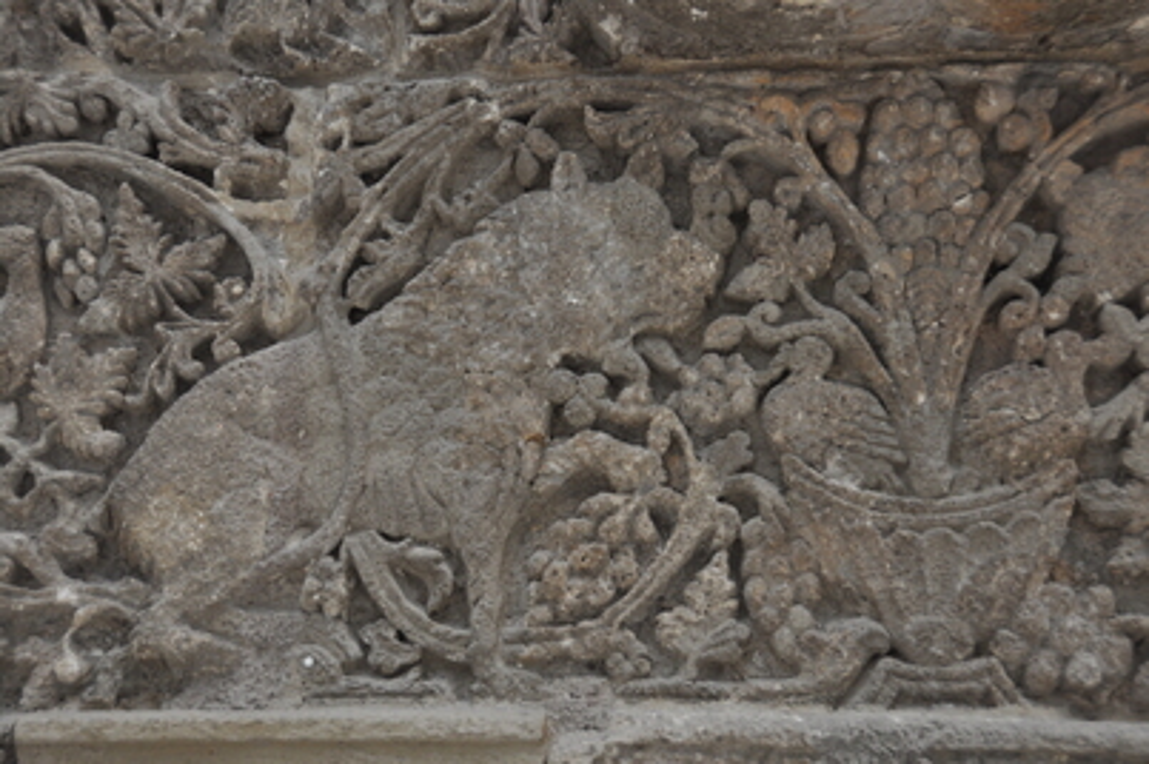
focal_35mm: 54
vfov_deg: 25.0
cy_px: 382
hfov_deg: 36.9
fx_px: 1722
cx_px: 574
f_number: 4.2
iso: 500
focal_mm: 36
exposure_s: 1/40
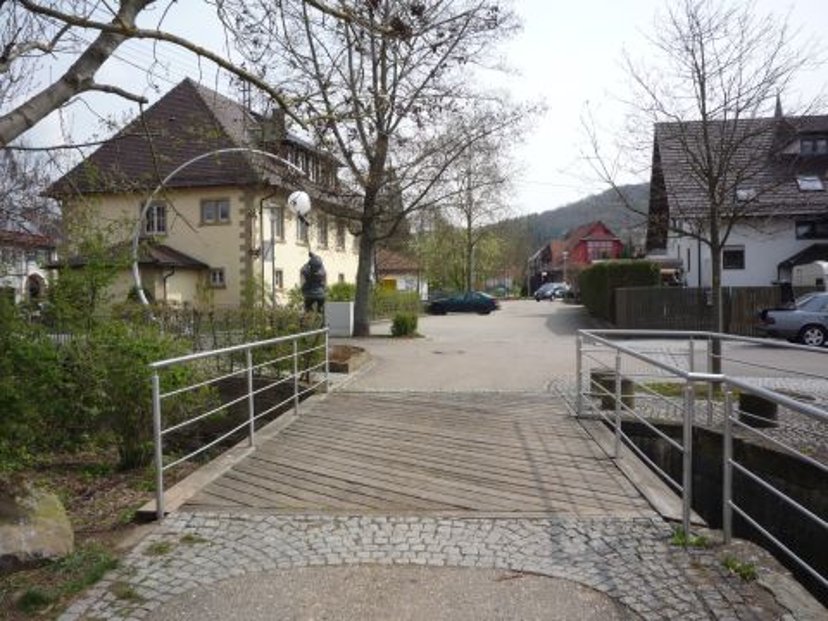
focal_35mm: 32
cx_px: 414
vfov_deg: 44.2
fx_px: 765
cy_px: 310
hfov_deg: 56.8
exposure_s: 1/400
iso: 100
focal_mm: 5.2
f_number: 5
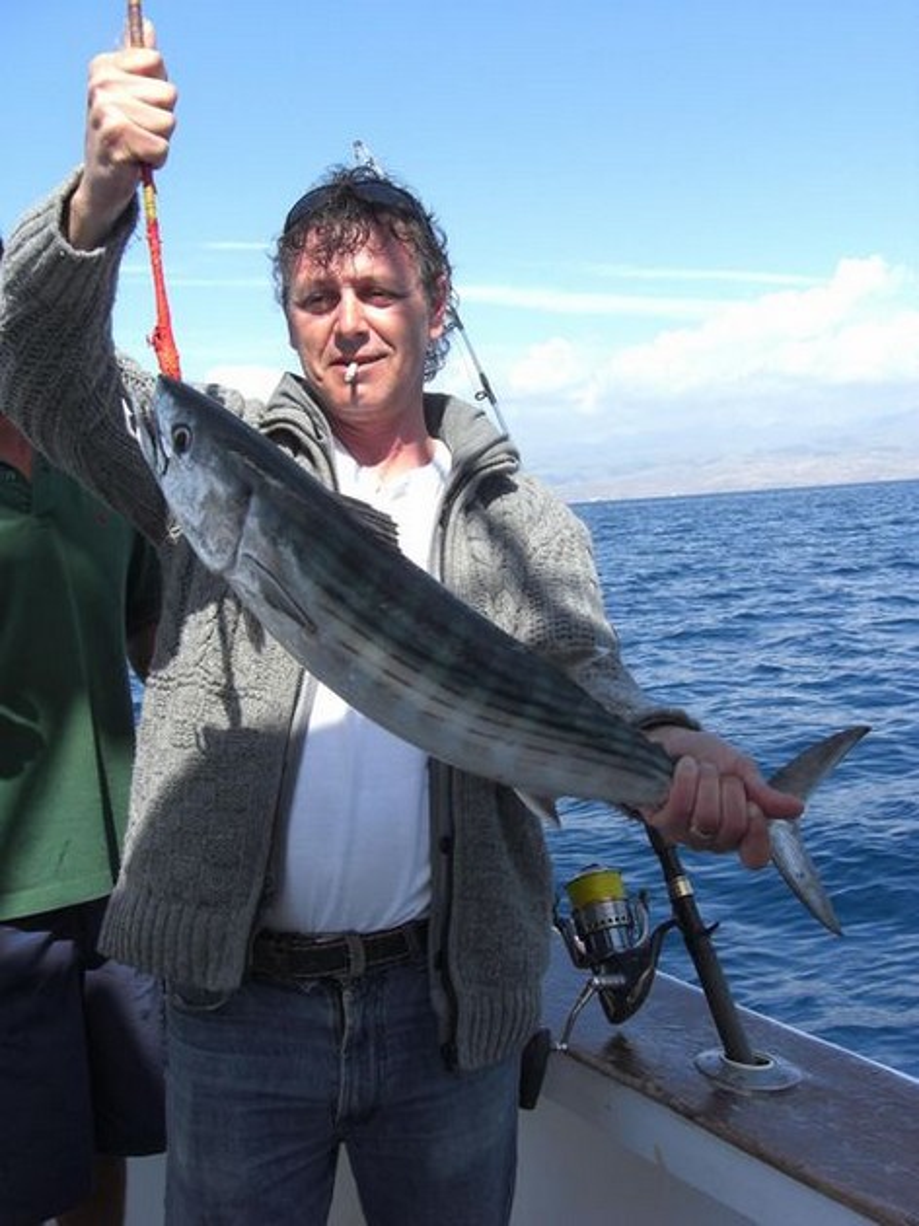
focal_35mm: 38
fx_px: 1346
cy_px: 613
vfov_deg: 49.0
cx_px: 460
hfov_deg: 37.7
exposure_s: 1/500
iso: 80
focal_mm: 7.9
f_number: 4
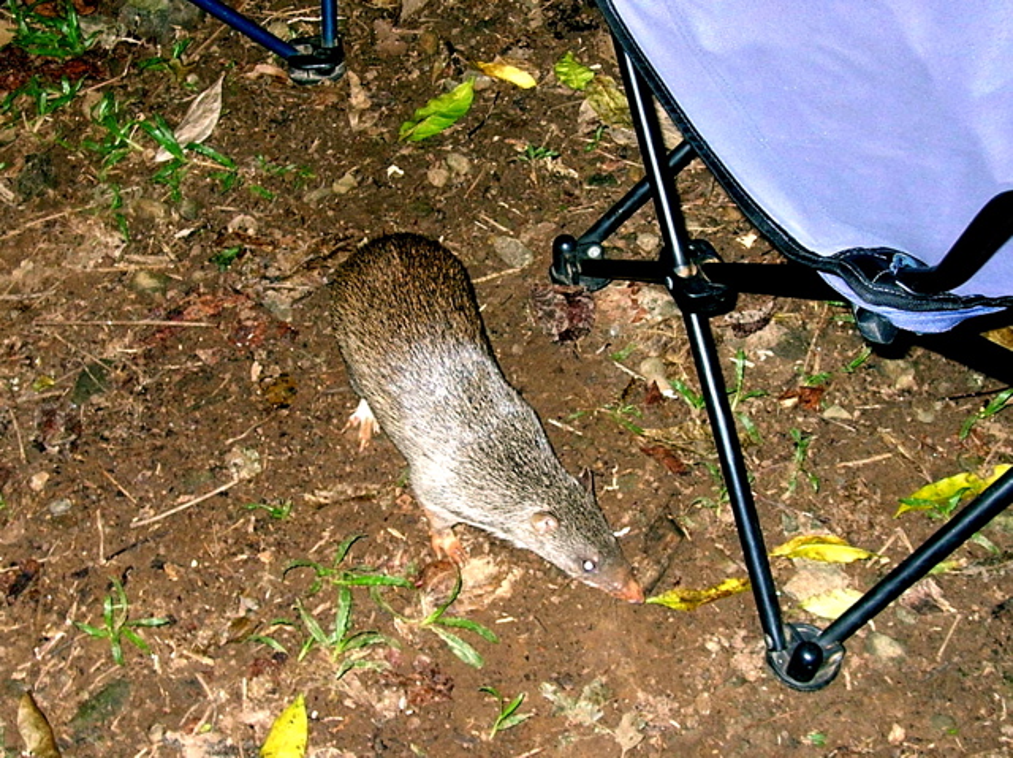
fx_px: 1053
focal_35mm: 36
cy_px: 379
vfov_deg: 39.6
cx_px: 506
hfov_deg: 51.4
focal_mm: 6
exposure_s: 1/60.1
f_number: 2.7
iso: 62
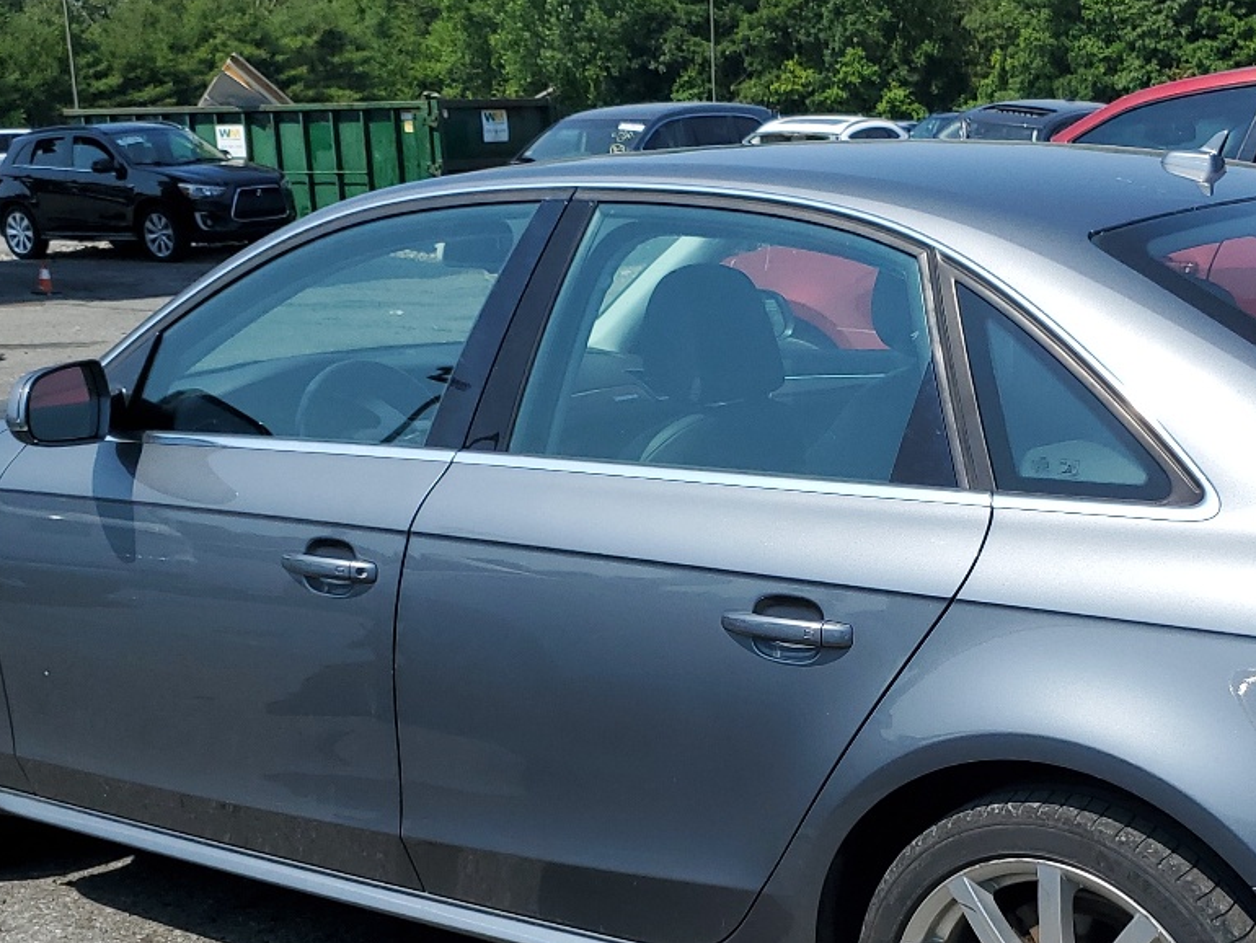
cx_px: 902
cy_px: 819
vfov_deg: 26.3
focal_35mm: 54
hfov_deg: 35.0
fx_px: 1960
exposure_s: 1/5000
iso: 50
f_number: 1.5
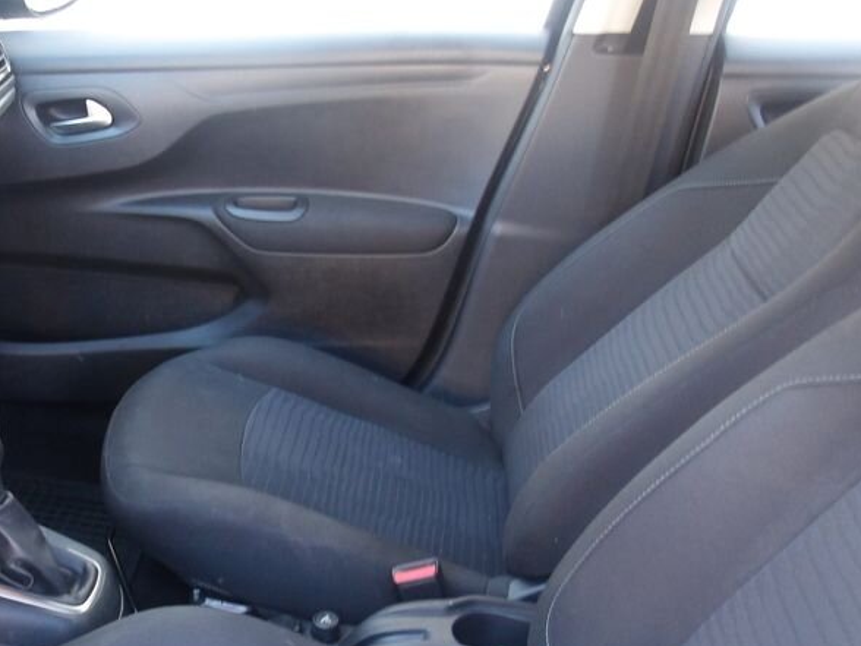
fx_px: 1169
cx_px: 186
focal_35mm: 47
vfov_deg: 30.8
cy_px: 362
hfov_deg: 39.0
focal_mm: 4.9
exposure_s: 1/23
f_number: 3
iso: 200
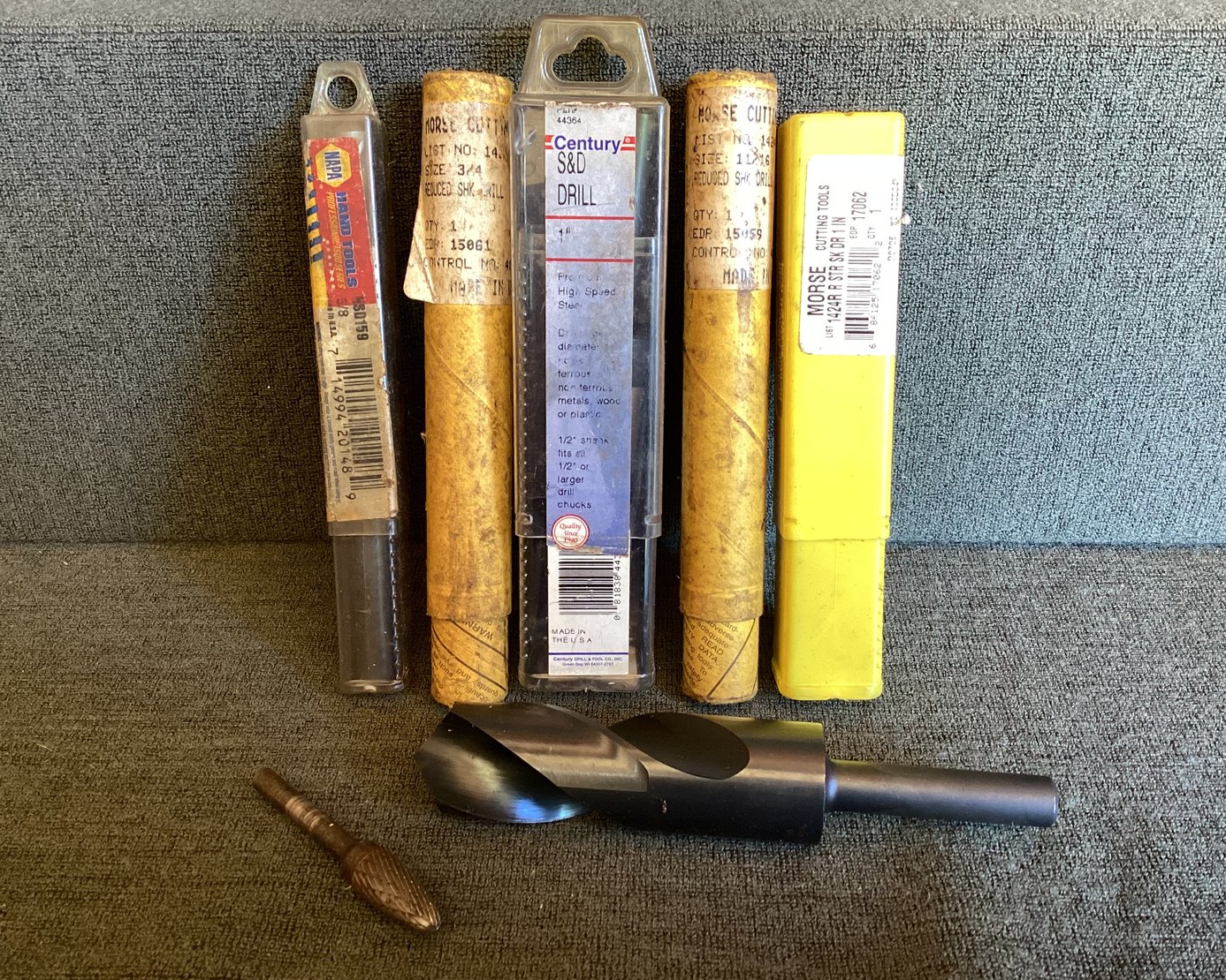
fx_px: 1198
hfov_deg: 54.2
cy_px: 490
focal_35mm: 33
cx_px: 634
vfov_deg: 44.6
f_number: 2.4
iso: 125
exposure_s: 1/60
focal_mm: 3.3
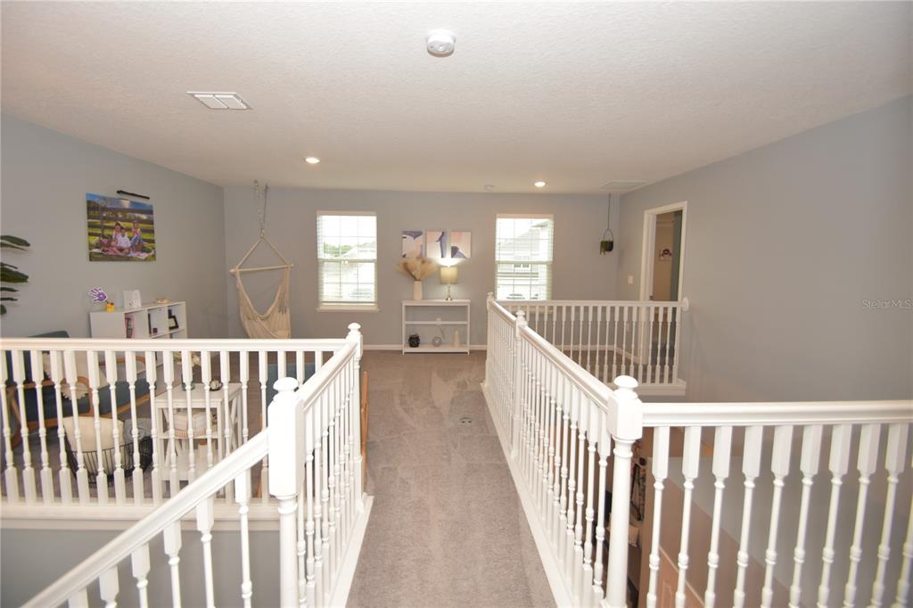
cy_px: 304
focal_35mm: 15
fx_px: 380
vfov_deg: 77.3
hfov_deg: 100.4
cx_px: 456
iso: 280
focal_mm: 10
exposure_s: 1/60
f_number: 4
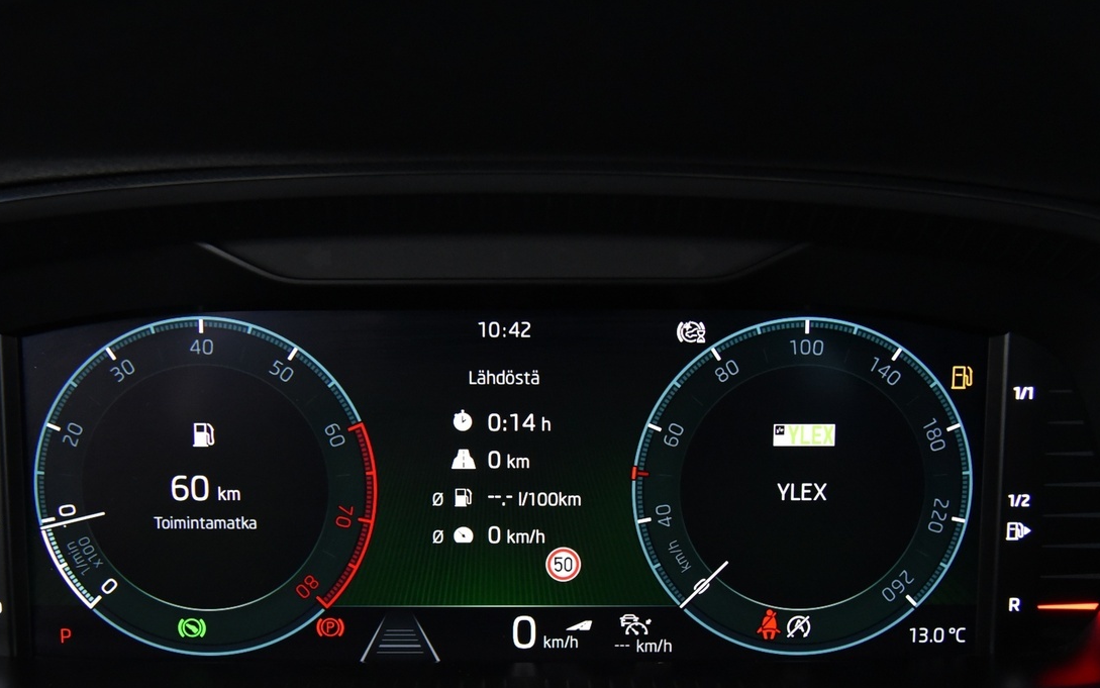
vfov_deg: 24.3
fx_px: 1589
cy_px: 479
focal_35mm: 53
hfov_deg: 38.2
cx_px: 507
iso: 4000
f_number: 4
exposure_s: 1/25
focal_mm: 35
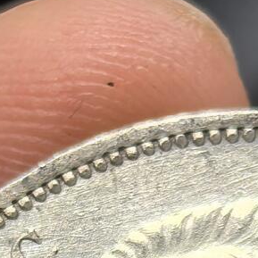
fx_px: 2504
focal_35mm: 297
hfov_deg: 5.9
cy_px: 590
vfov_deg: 5.7
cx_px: 284
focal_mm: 6.98
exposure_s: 1/100
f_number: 2
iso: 200
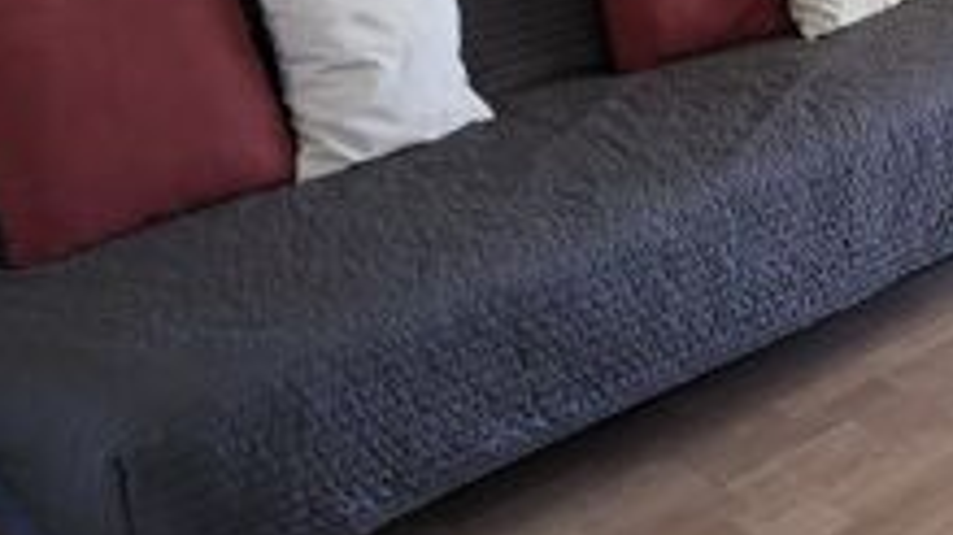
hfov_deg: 28.9
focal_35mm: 67
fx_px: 1692
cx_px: 1005
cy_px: -52
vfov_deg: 17.4
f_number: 1.8
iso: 25
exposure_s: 1/30
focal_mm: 3.99
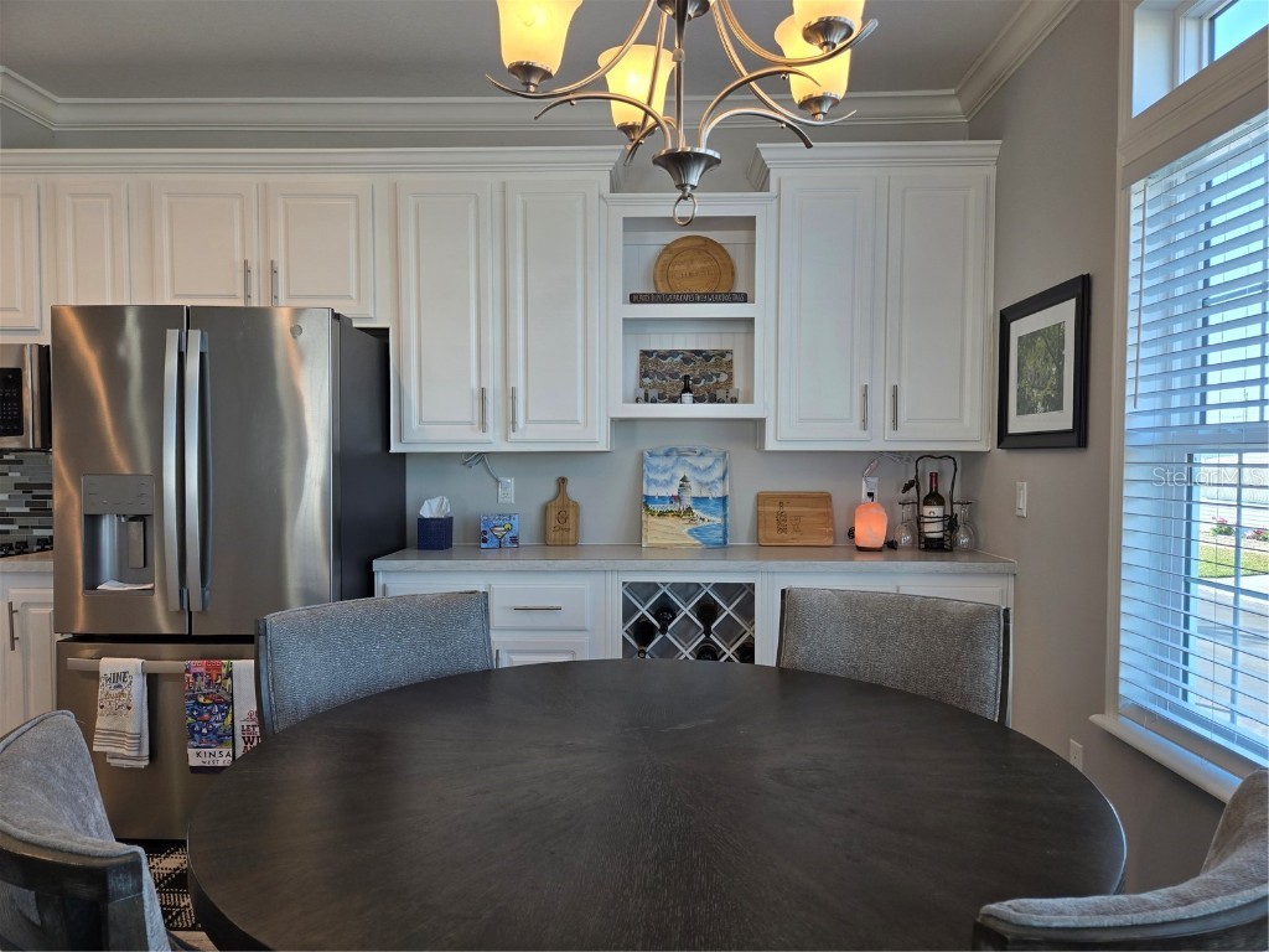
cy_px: 476
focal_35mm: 23
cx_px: 634
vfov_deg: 58.9
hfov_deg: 73.9
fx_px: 843
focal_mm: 5.4
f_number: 1.8
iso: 32
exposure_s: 1/120
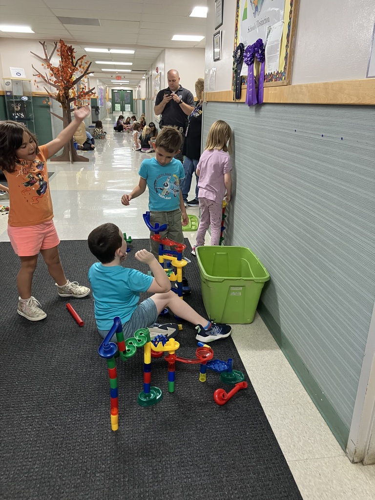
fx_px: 404
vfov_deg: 63.4
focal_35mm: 28
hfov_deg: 49.7
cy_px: 250
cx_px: 188
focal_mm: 3.99
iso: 125
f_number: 1.8
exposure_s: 1/59
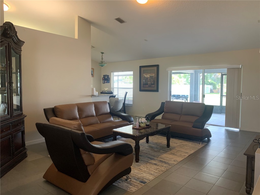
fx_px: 195
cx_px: 130
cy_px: 98
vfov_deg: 53.1
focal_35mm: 26
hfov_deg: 67.3
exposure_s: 1/60
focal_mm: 4.25
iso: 160
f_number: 1.8
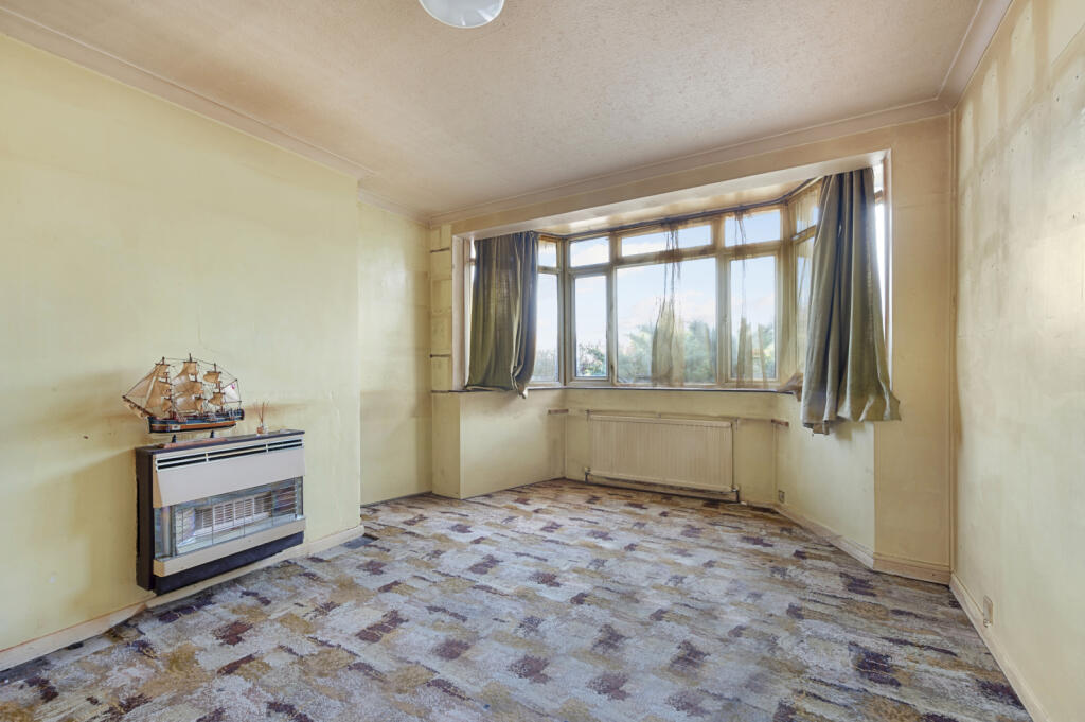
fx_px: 452
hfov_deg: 100.4
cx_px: 542
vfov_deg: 77.2
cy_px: 361
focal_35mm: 15
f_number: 16
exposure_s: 3
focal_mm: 15
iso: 200
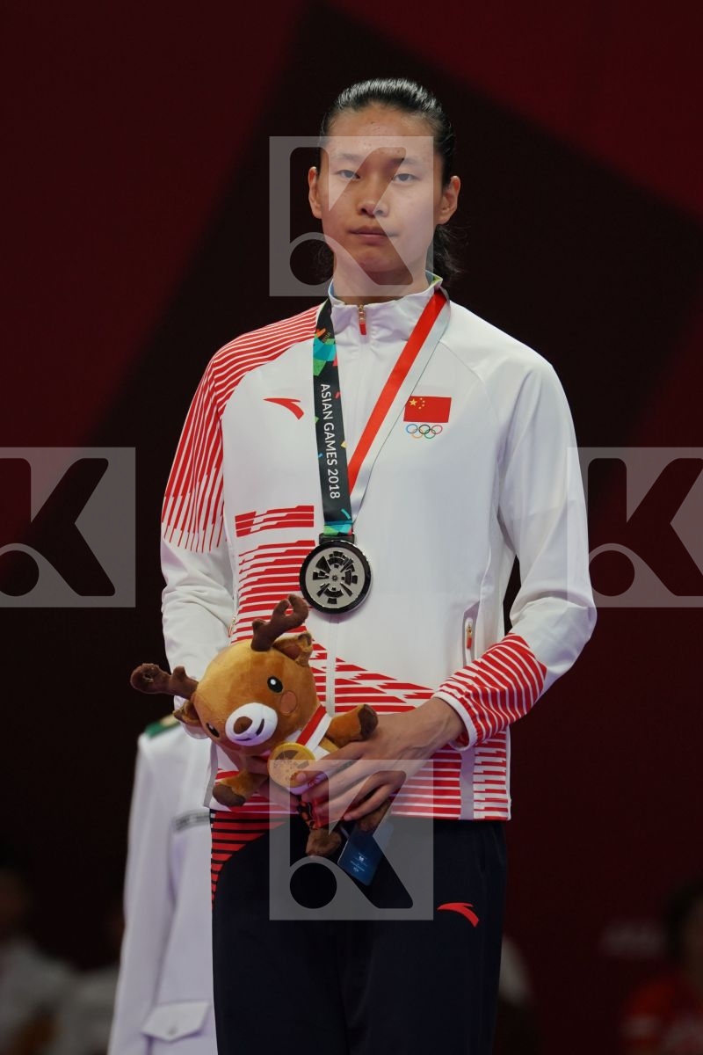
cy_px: 528
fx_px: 12302
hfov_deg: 3.3
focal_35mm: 420
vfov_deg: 4.9
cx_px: 352
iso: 1250
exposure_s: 1/500
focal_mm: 280
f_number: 4
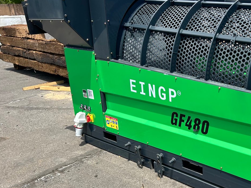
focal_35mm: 42
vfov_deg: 34.3
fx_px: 305
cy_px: 104
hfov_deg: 43.0
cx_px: 196
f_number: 1.5
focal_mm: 5.7
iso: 50
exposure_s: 1/2571
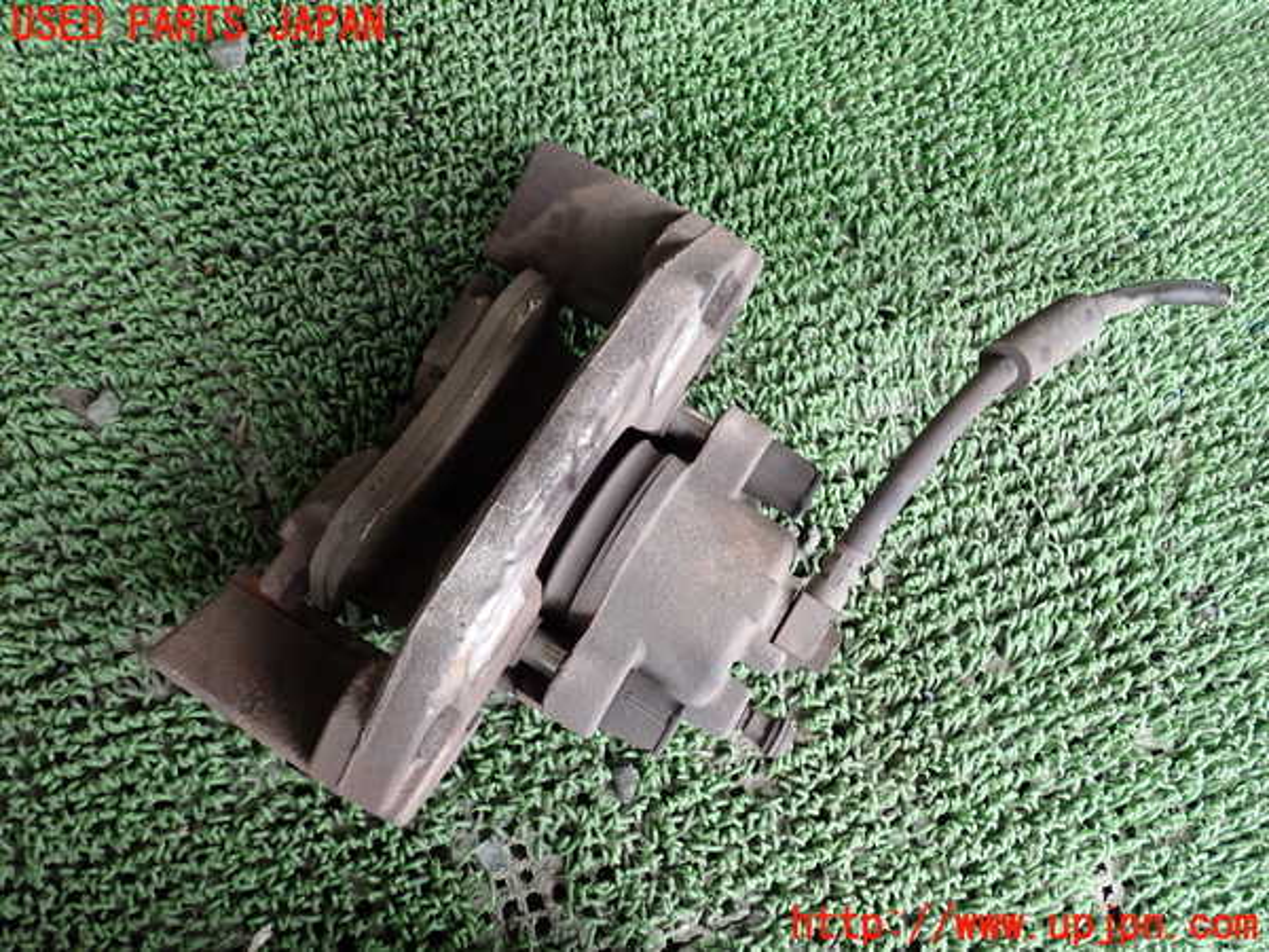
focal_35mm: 30
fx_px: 1100
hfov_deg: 60.0
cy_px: 476
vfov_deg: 46.8
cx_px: 634
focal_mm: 5.4
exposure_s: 1/50
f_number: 2.3
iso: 200
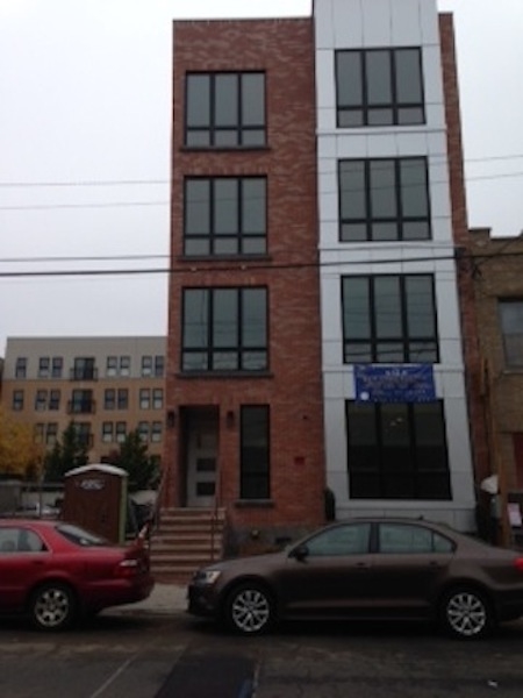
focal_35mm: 33
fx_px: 665
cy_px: 349
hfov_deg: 42.9
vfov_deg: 55.4
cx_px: 262
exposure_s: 1/638
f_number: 2.4
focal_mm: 4.12
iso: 64
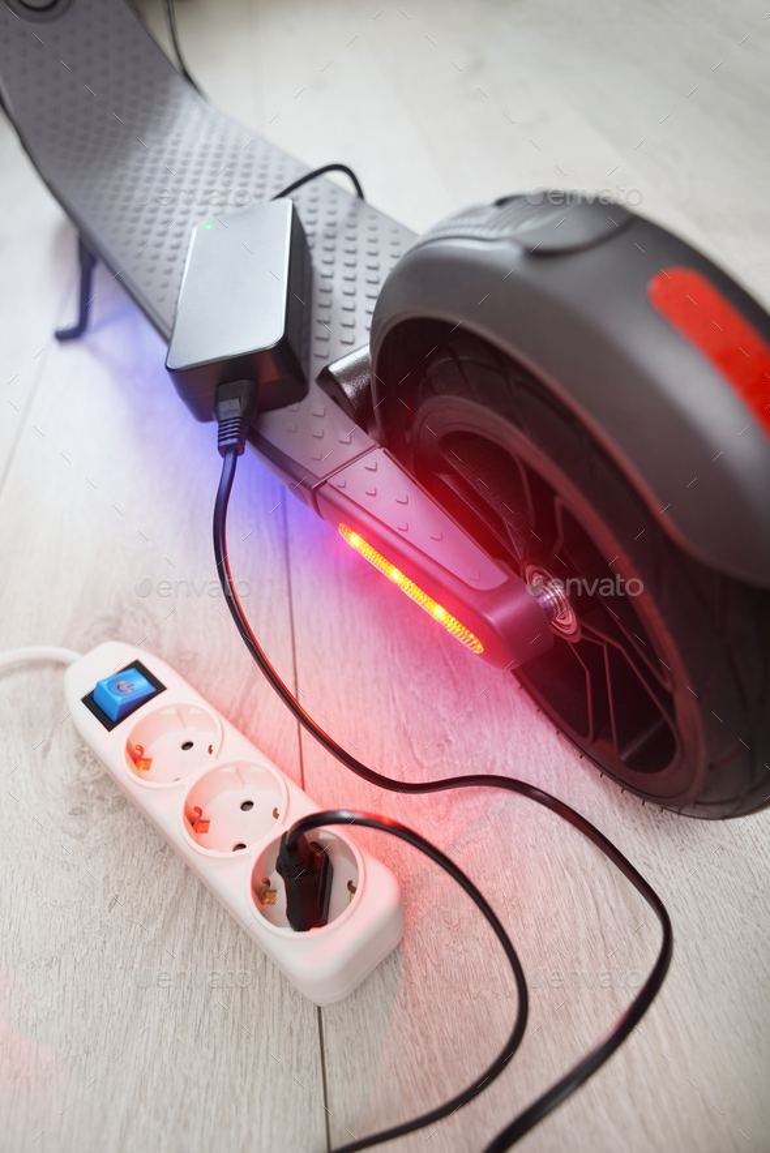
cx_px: 385
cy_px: 576
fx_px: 769
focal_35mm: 24
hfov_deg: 53.2
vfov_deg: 73.7
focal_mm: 24
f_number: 4
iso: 100
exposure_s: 1/4
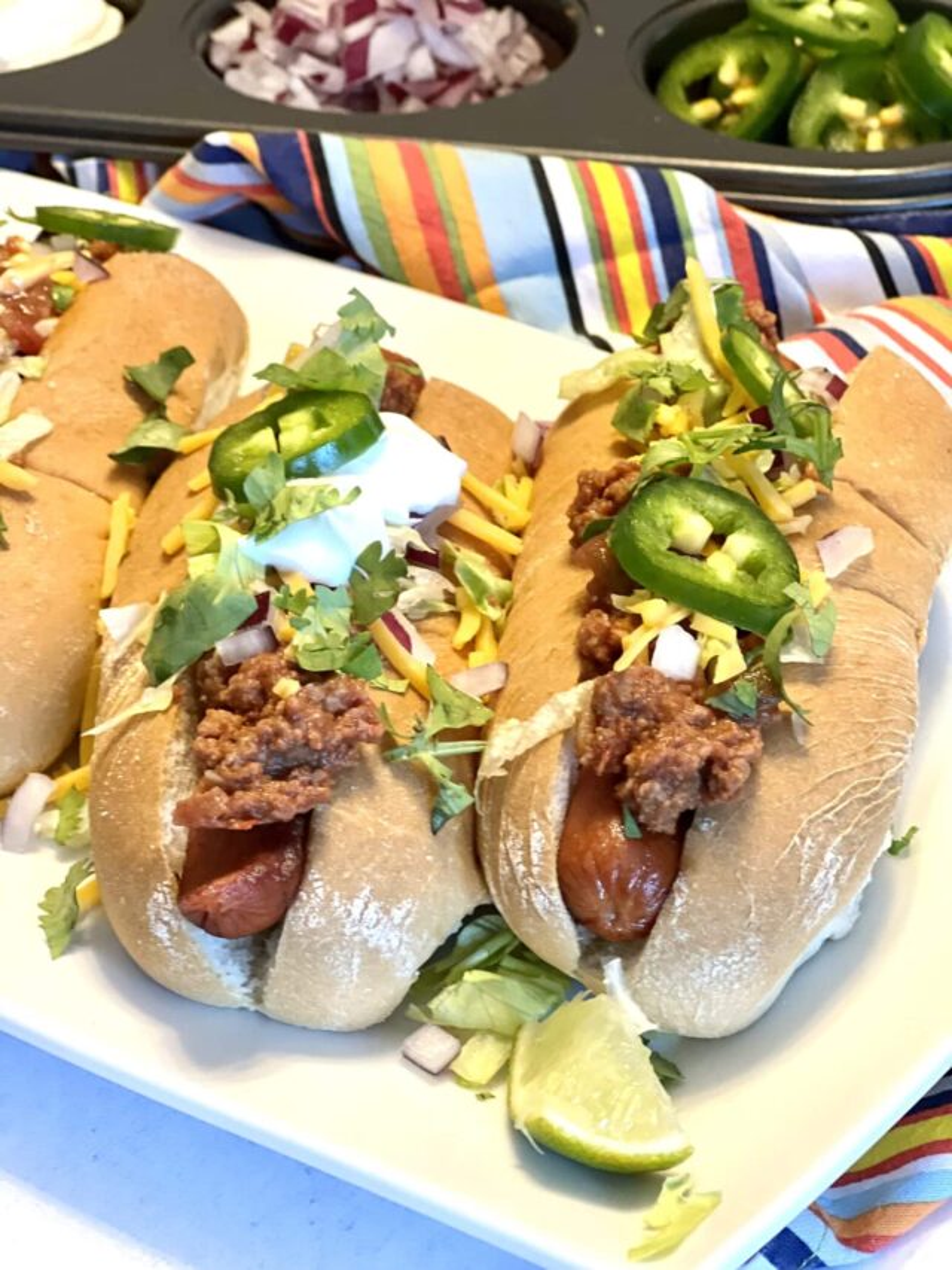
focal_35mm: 77
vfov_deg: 25.3
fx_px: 2823
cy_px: 635
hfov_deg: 19.1
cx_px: 476
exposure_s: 1/40
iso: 320
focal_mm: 9
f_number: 2.8
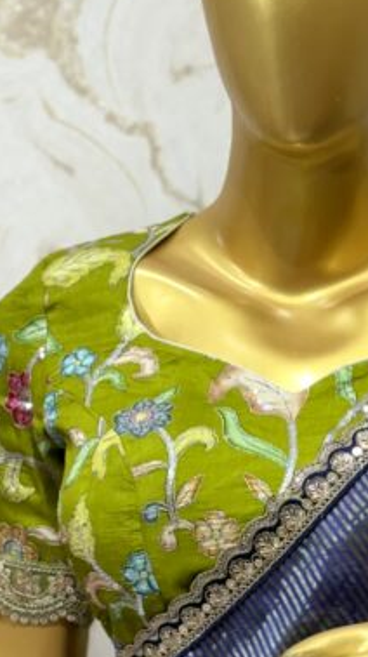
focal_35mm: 120
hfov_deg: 10.1
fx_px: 2086
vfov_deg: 17.7
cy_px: 532
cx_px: 266
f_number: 1.6
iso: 25
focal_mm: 5.96
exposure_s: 1/50
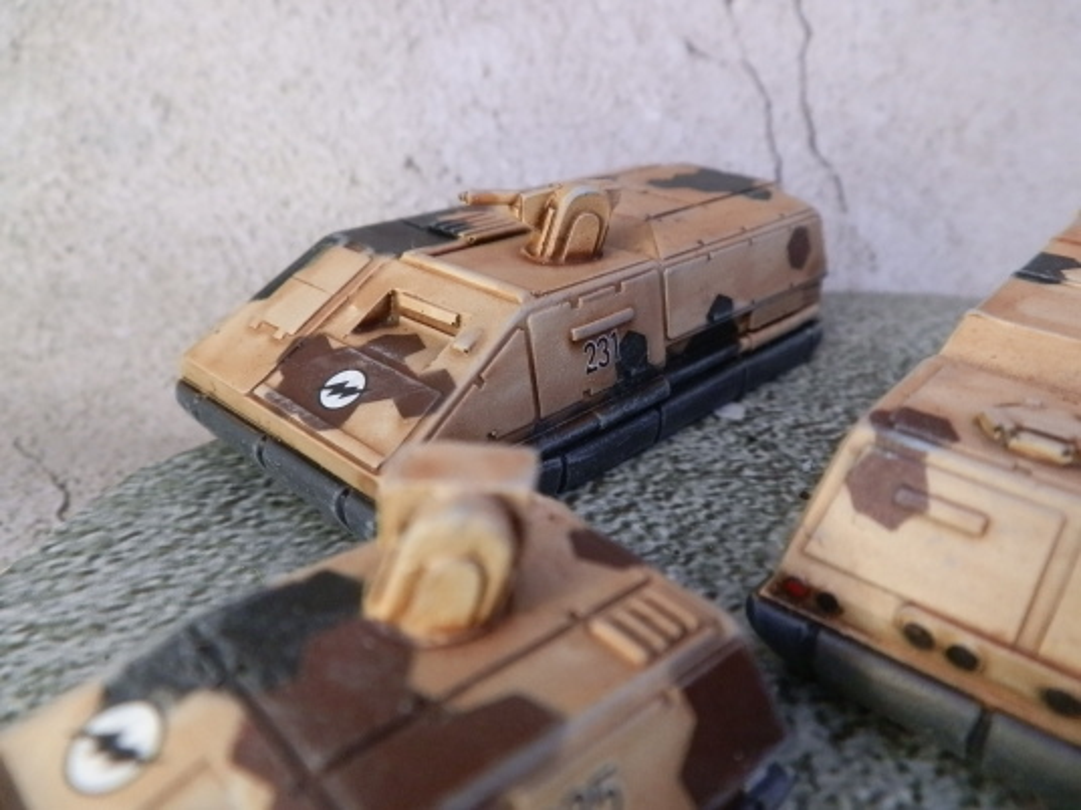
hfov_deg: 63.4
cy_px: 405
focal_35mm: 28
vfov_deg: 49.7
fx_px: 874
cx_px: 540
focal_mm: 5
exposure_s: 1/100
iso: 400
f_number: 3.1
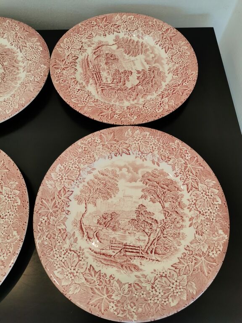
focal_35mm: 27
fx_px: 252
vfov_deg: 65.3
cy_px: 162
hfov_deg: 51.4
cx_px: 121
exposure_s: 1/100
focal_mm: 5.58
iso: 80
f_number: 1.8
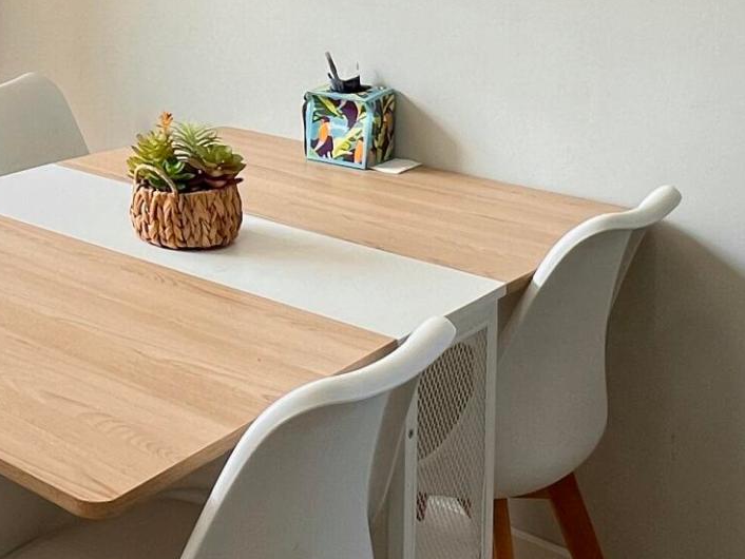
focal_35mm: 53
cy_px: -82
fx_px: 1141
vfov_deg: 25.2
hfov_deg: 32.4
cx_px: -46
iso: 32
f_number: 1.8
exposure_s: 1/99
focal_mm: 1.57
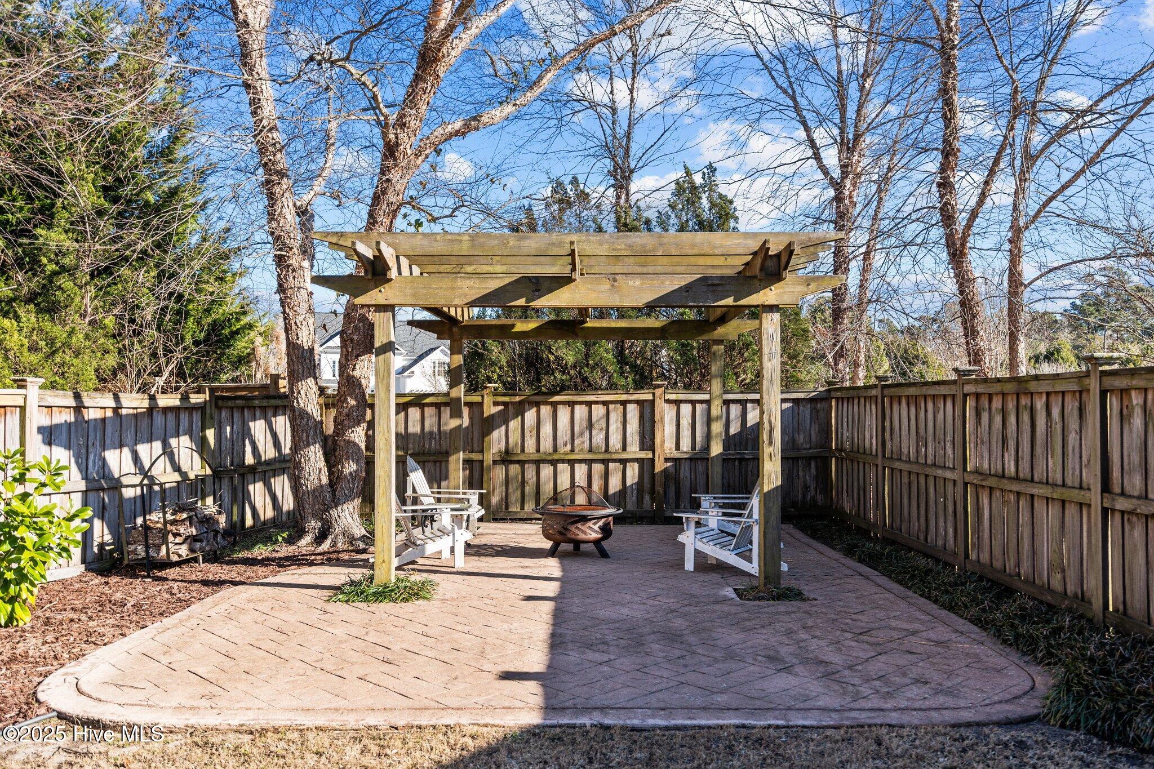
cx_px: 577
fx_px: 962
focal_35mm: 30
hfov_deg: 61.9
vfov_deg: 43.6
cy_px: 384
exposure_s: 1/1000
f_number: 4
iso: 250
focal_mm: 30
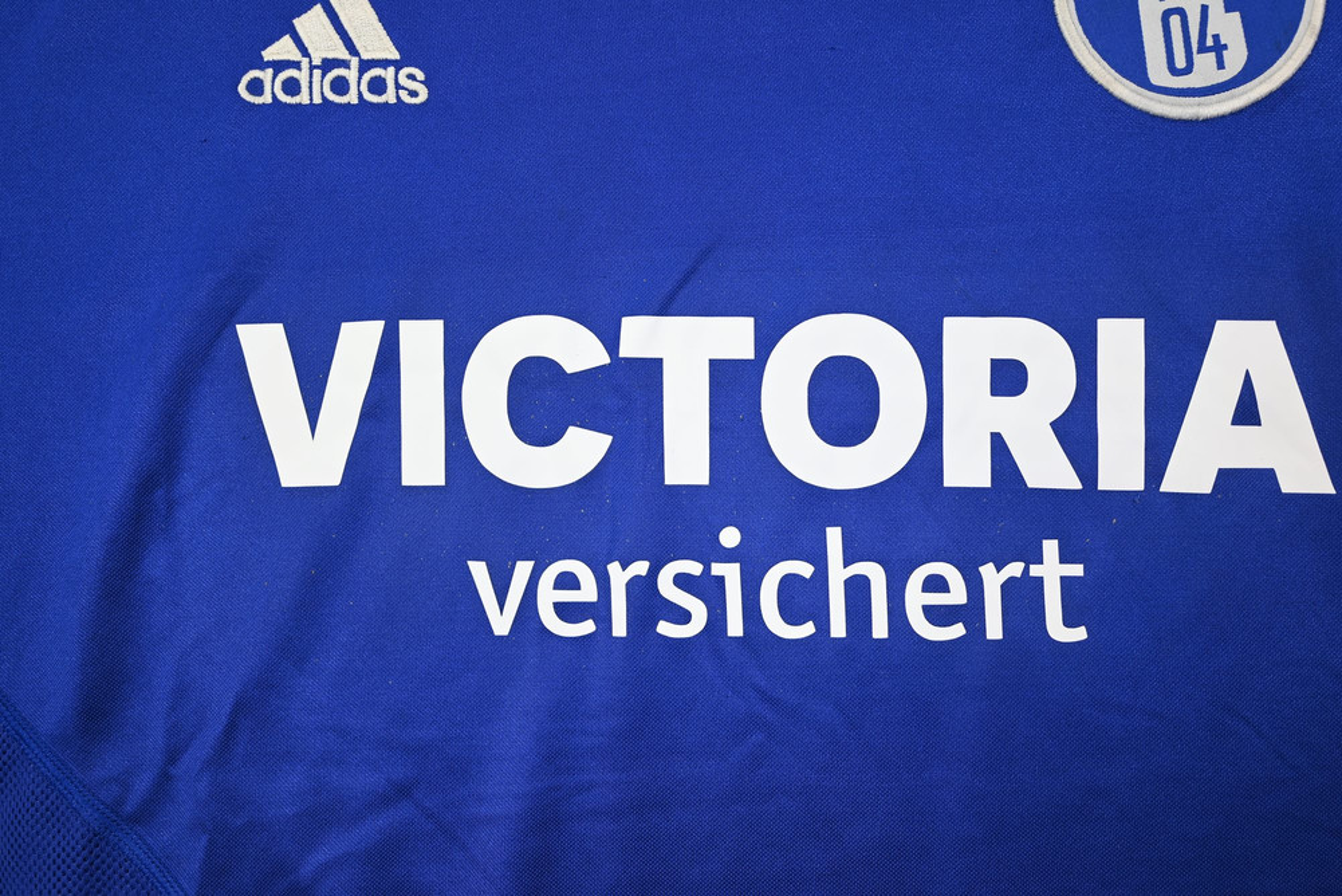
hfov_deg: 61.9
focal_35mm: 30
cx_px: 671
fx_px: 1119
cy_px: 448
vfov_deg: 43.6
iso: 200
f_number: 4.8
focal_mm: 30
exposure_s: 1/125
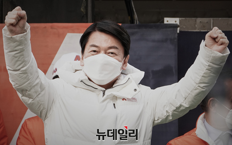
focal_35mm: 168
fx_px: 1062
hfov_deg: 12.5
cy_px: 71
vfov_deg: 7.8
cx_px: 116
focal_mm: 164
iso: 400
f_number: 5.6
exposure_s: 1/250
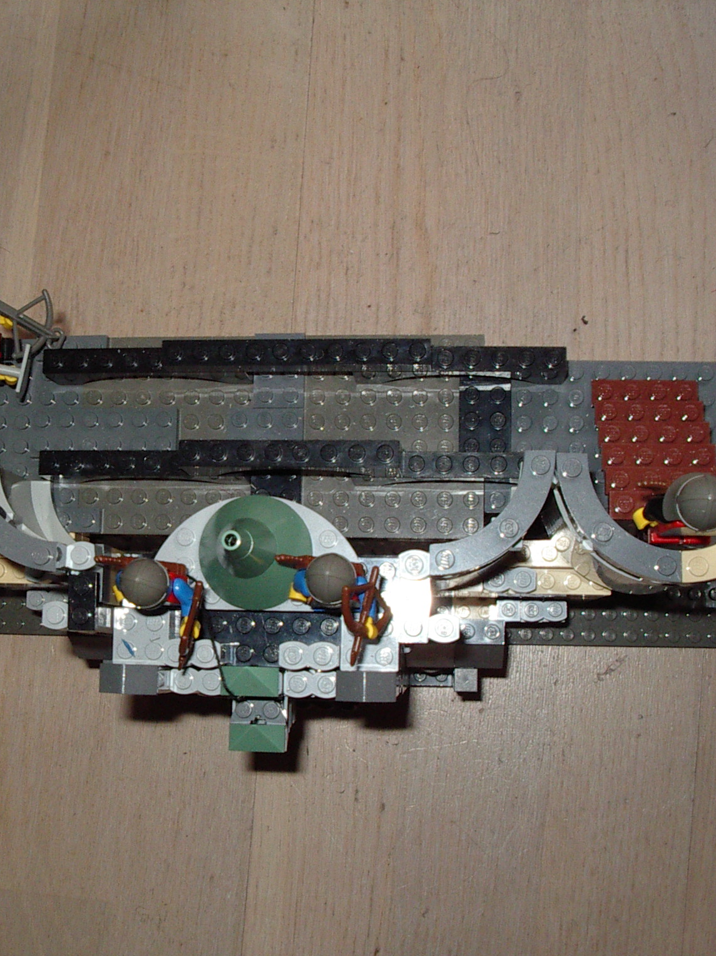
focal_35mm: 51
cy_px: 481
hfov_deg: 28.2
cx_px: 181
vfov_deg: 37.5
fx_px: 1407
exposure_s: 1/60
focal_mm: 5.8
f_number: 4.8
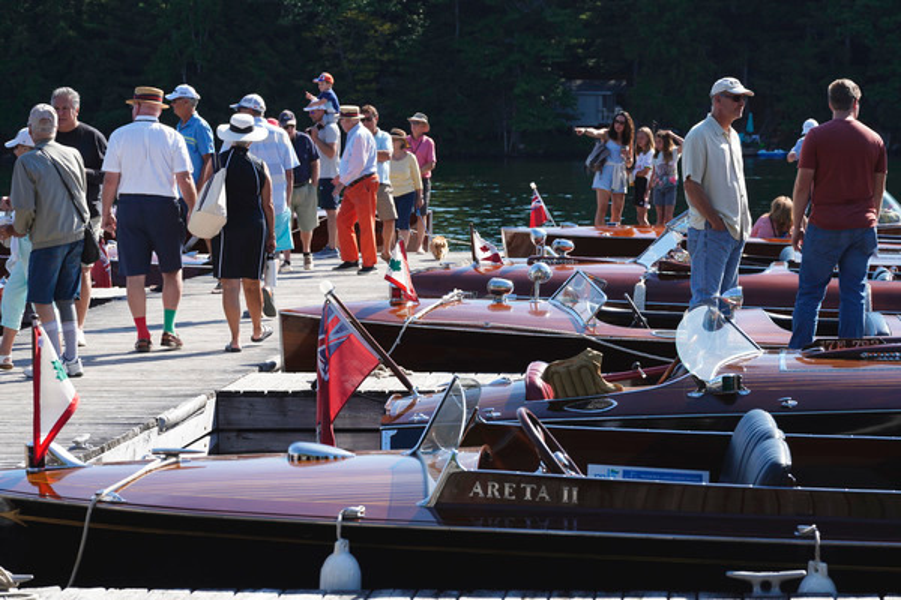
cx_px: 450
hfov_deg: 17.6
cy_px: 300
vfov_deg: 11.8
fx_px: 2903
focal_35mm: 116
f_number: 10
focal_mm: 116
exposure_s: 1/500
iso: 500
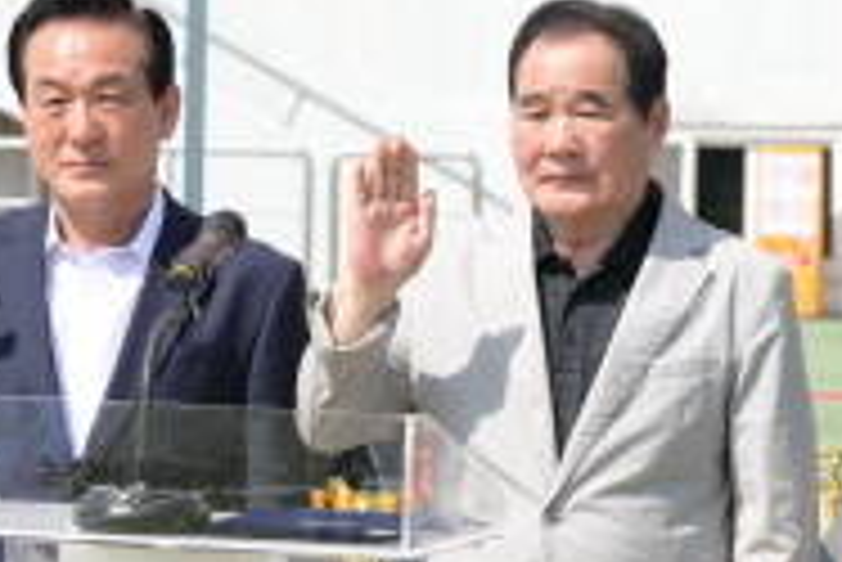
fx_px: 6577
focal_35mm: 281
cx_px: 110
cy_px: 218
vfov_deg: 4.9
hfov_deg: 7.3
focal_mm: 82
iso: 80
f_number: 7.1
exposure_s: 1/200
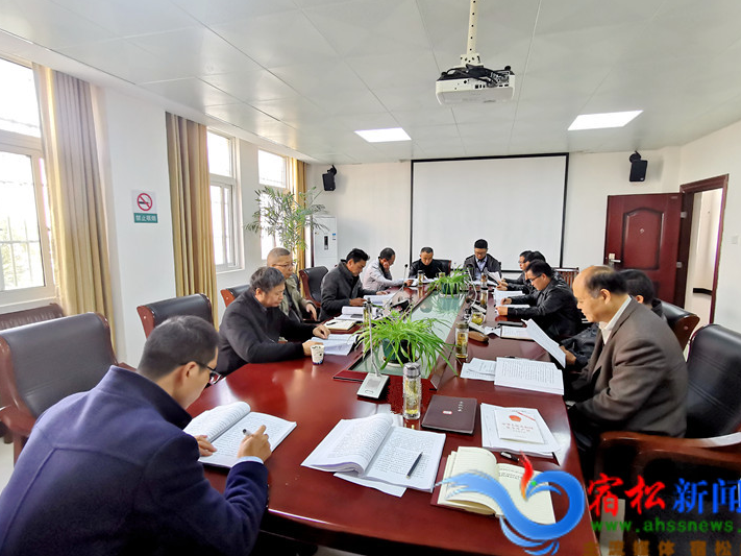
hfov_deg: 87.7
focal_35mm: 18
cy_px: 275
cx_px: 386
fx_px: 385
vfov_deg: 71.6
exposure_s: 1/50
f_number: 2.2
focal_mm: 2.35
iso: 160
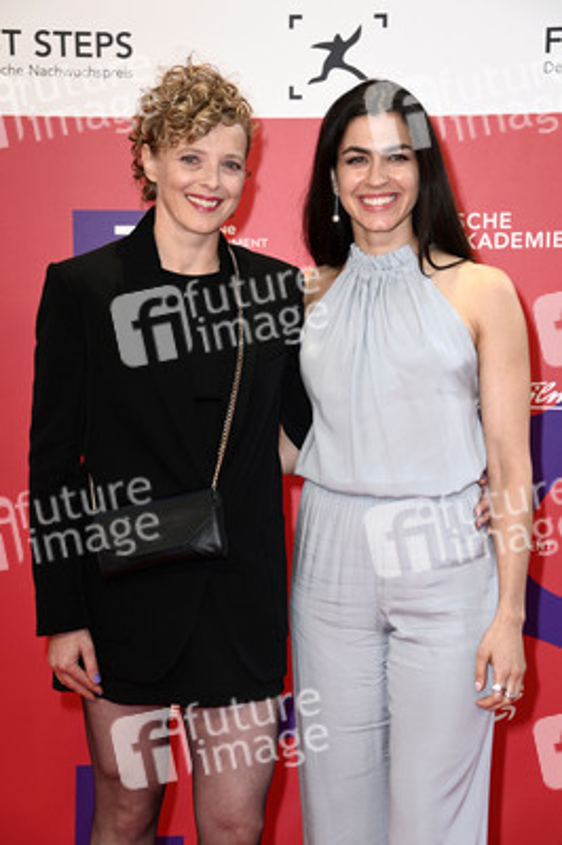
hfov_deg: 15.2
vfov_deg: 22.6
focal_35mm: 90
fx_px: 2111
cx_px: 281
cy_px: 422
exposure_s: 1/250
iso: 500
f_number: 5.6
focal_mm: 90
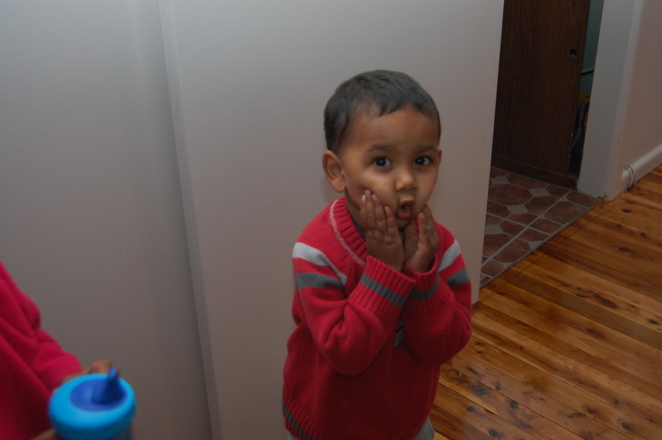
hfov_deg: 43.6
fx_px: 827
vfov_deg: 29.8
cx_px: 331
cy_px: 220
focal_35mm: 45
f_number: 4.2
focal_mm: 30
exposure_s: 1/60
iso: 400
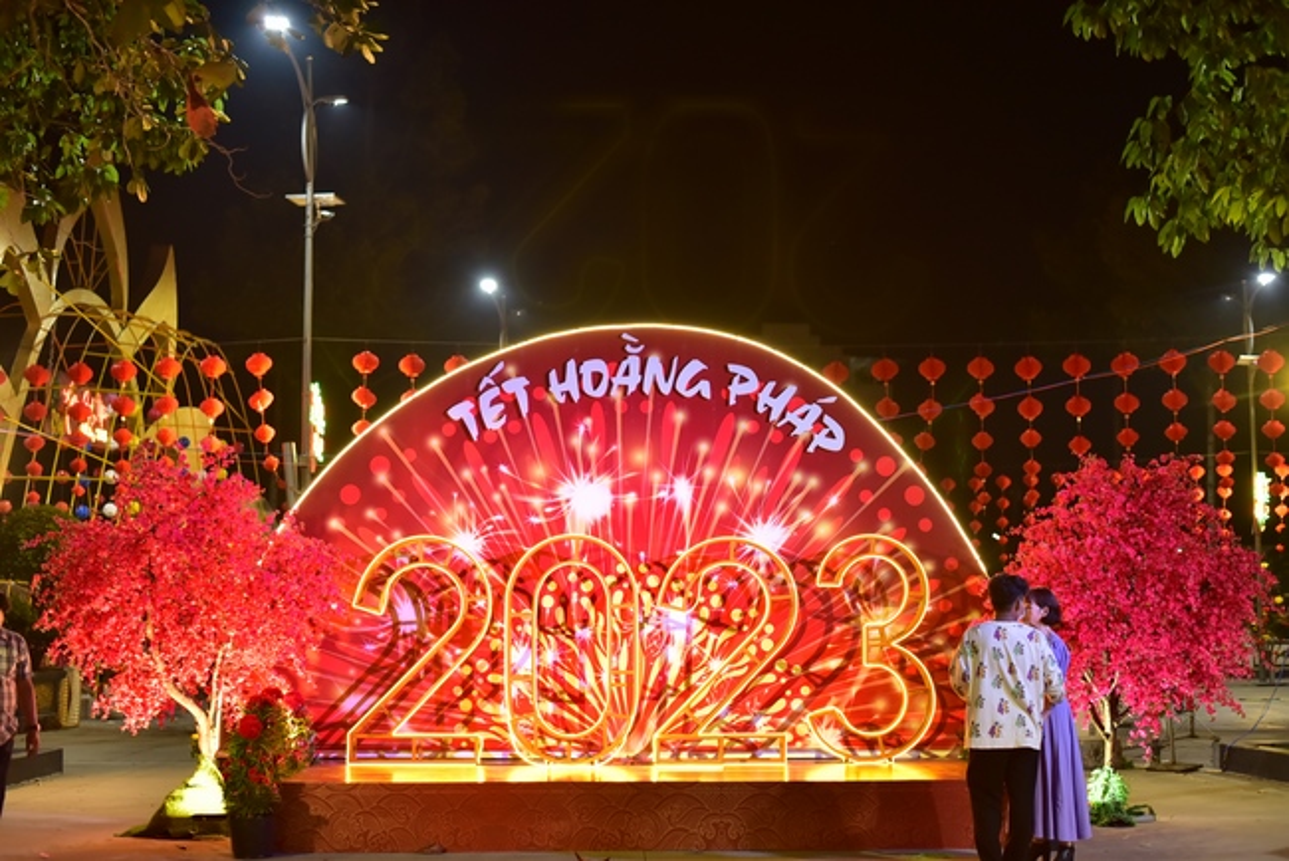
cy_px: 430
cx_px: 644
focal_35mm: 50
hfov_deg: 39.6
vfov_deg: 27.0
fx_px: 1791
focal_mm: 50
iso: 800
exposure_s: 1/100
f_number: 2.2
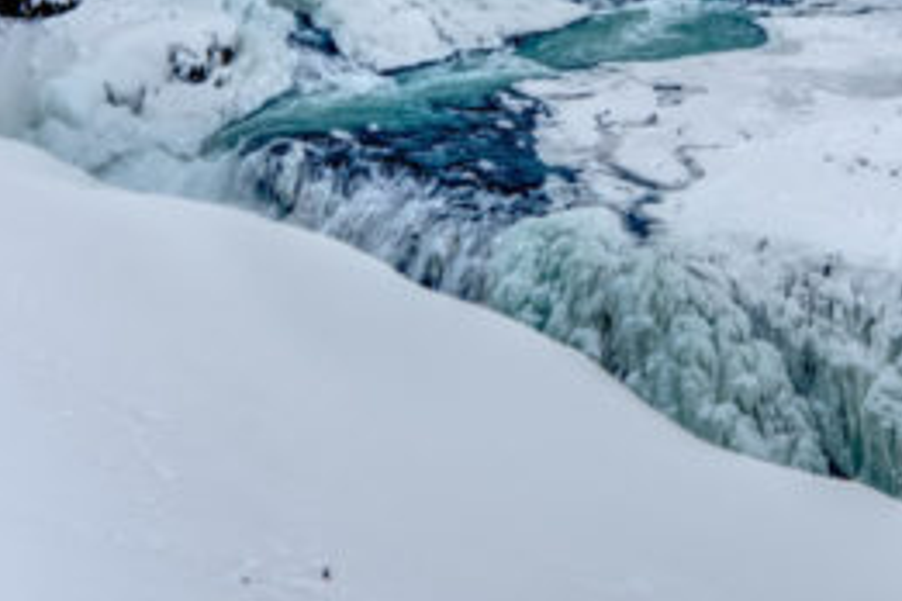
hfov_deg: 23.9
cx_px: 501
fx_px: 2130
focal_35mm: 85
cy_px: 24
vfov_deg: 15.8
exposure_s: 1/250
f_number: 8
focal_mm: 24.9
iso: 200
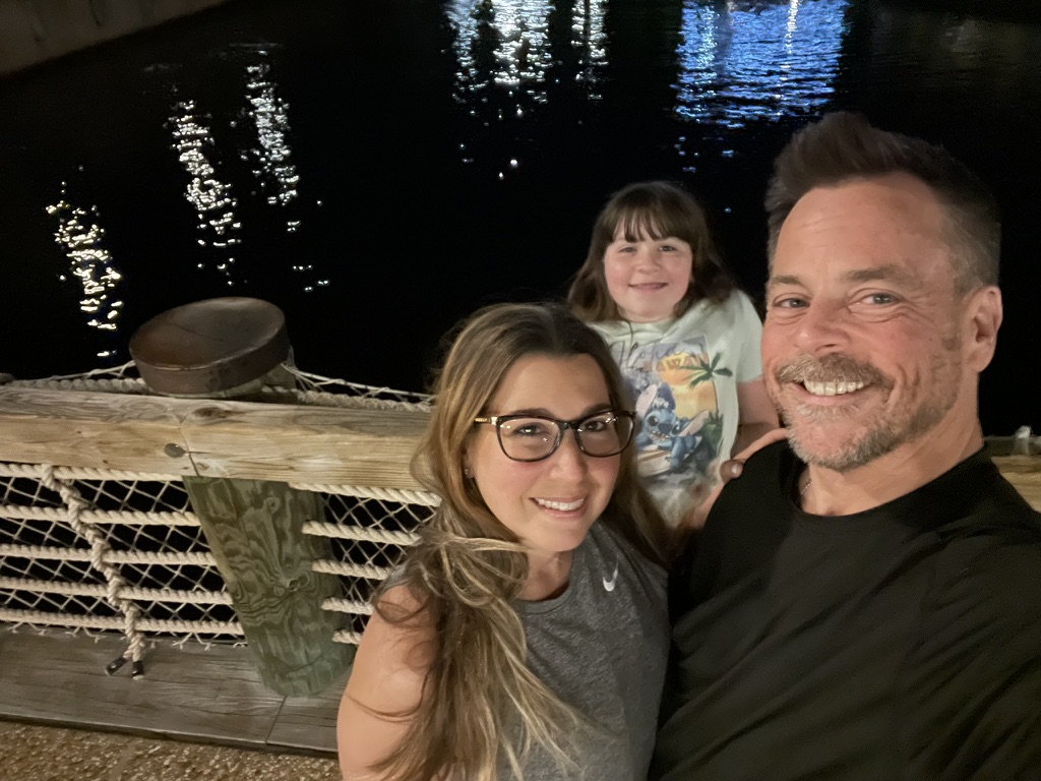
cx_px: 520
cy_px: 390
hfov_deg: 73.9
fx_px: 692
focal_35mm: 23
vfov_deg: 58.9
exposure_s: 1/15
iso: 1600
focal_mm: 2.71
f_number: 2.2
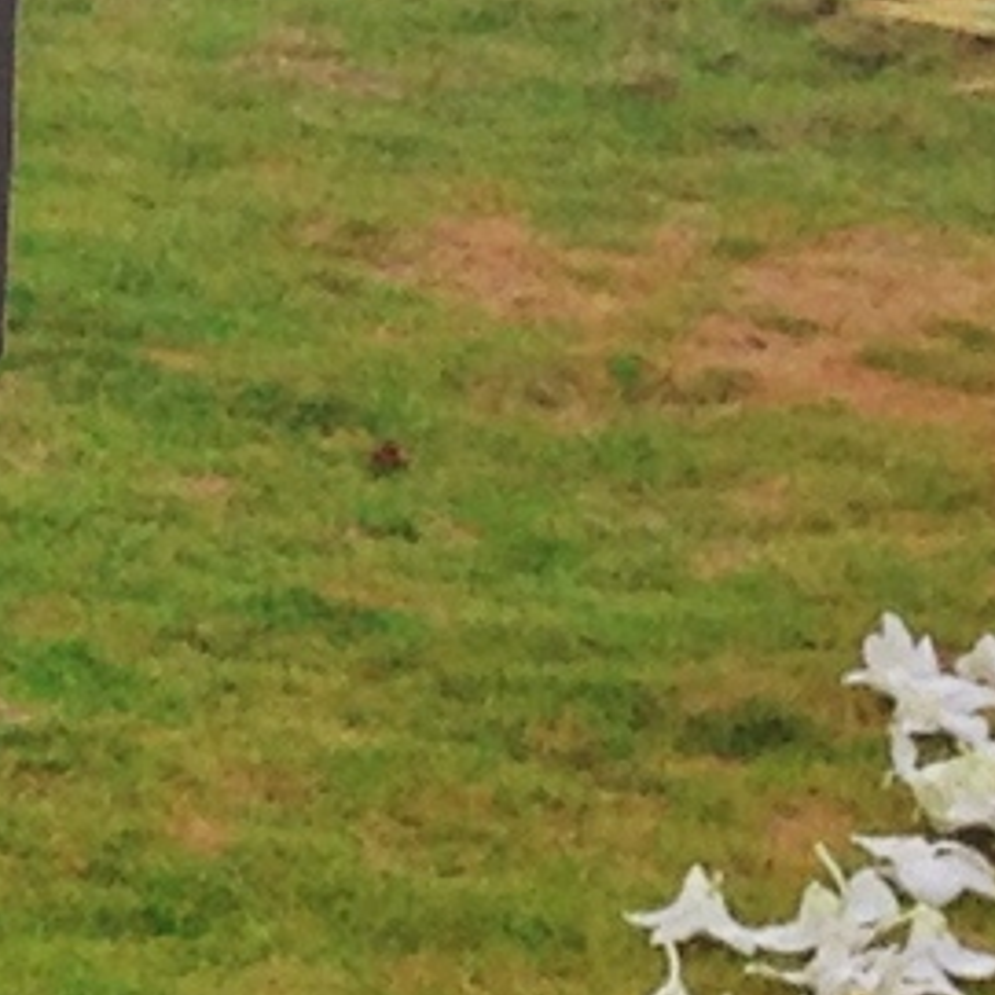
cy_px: -483
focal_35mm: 269
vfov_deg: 6.4
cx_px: -1689
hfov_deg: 6.1
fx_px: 8748
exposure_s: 1/407
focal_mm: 4.12
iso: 50
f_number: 2.4
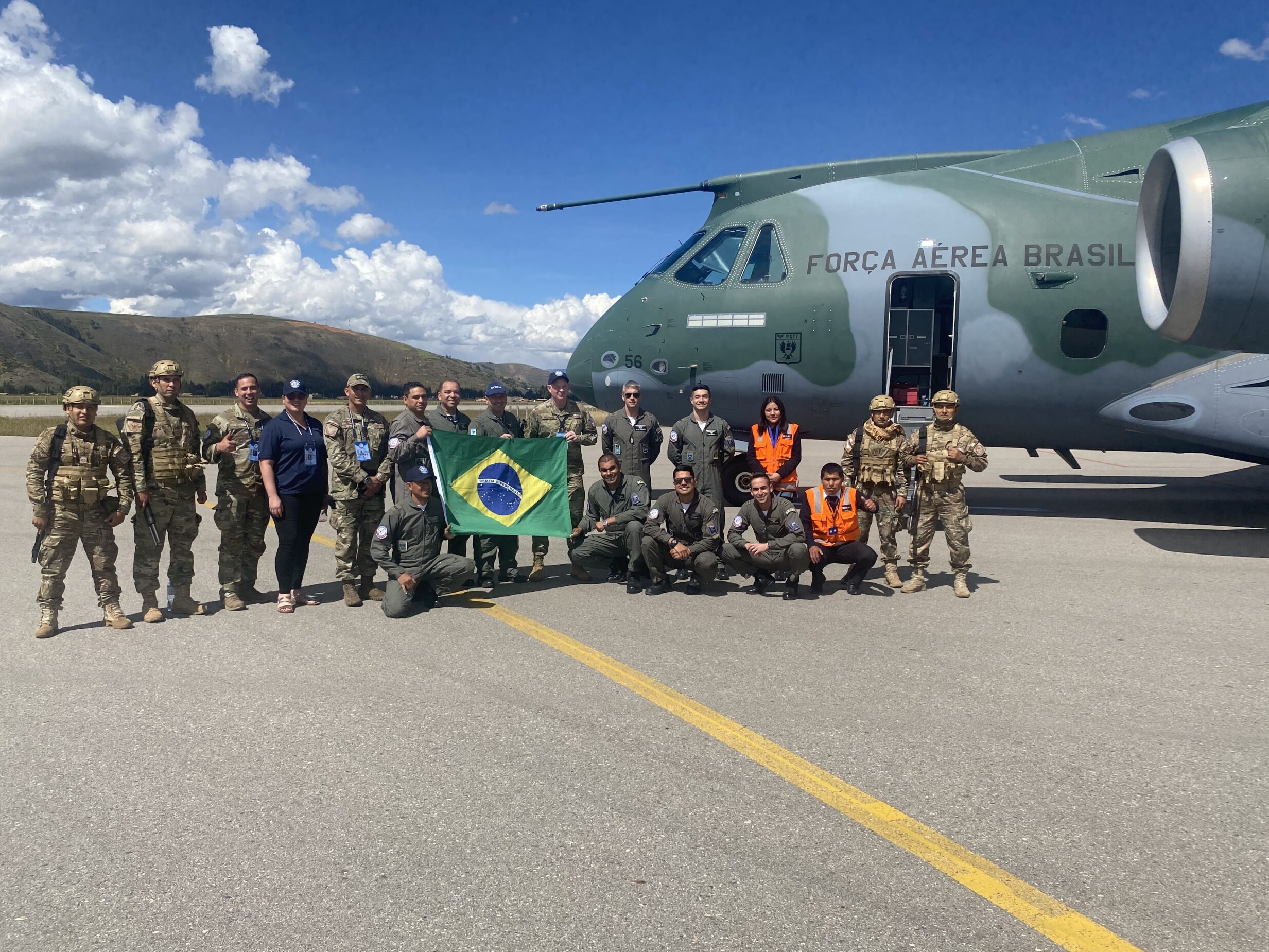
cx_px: 634
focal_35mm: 27
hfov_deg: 65.3
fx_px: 990
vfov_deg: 51.4
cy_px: 484
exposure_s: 1/4115
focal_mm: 4.25
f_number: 1.8
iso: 32
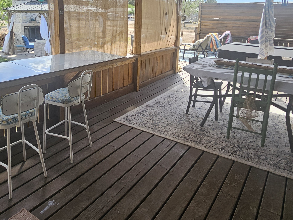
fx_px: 229
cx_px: 121
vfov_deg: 49.5
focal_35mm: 27
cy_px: 57
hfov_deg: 64.9
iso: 50
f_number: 2.2
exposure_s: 1/606
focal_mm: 2.2
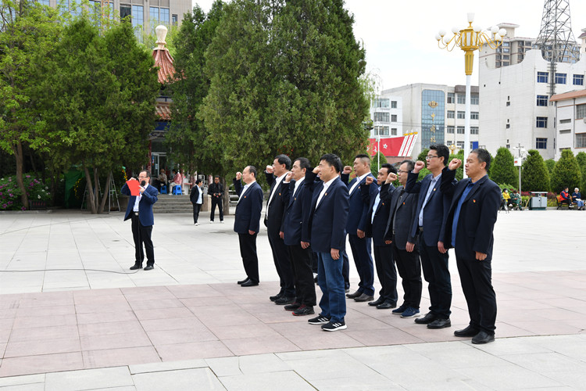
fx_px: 732
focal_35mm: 45
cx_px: 293
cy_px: 196
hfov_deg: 43.6
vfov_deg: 29.9
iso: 800
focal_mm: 45
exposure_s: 1/500
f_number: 11
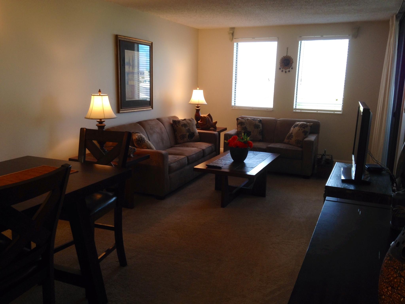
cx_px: 202
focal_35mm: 33
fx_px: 386
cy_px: 152
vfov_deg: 42.9
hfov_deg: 55.4
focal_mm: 4.12
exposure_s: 1/20
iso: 50
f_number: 2.4
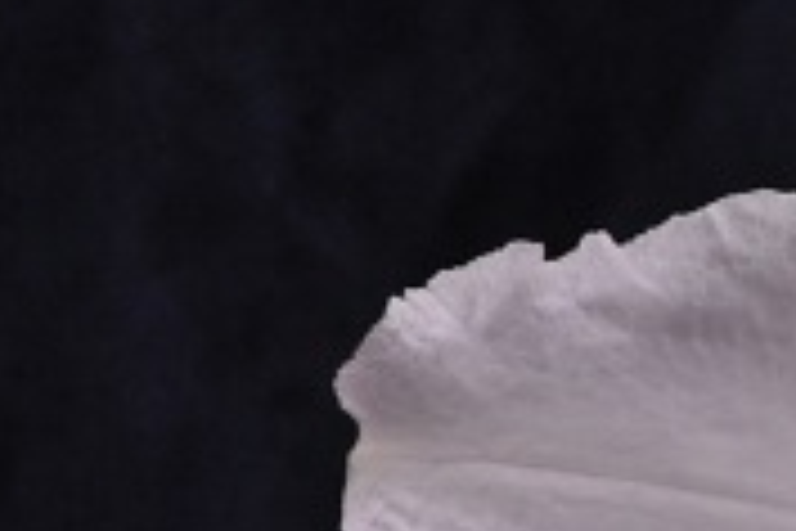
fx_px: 8417
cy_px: 518
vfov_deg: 3.6
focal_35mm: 381
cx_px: 1228
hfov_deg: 5.4
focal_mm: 75
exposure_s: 1/125
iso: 1600
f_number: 16
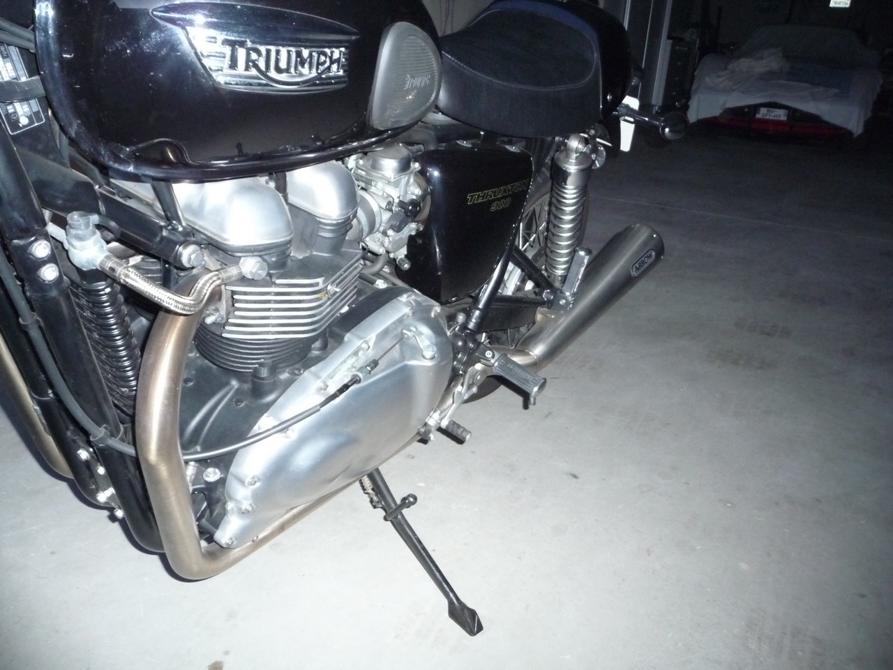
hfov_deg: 63.4
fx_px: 722
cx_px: 446
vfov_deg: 49.7
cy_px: 335
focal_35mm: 28
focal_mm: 4.7
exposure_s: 1/30
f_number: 3.3
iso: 500
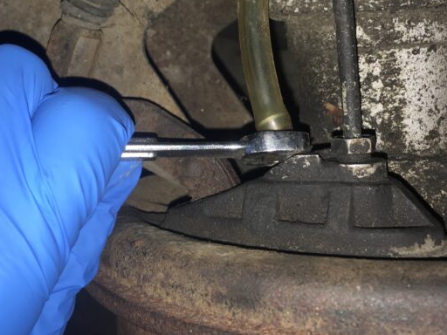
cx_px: 218
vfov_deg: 32.5
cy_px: 106
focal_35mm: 44
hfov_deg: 42.9
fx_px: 568
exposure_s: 1/49
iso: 25
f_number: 2.2
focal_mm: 4.15
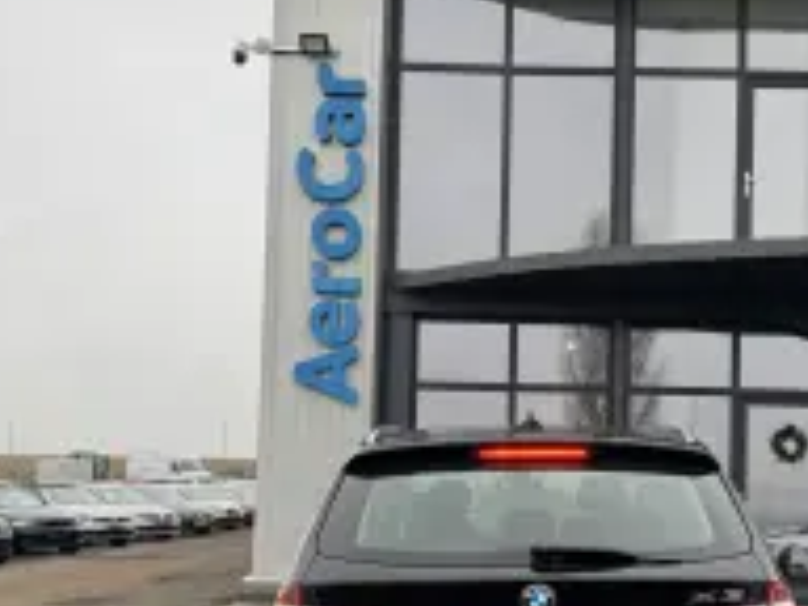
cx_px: 530
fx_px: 1050
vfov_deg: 31.8
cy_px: 433
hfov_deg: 41.6
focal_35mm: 45
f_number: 1.78
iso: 80
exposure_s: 1/326
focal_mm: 6.76
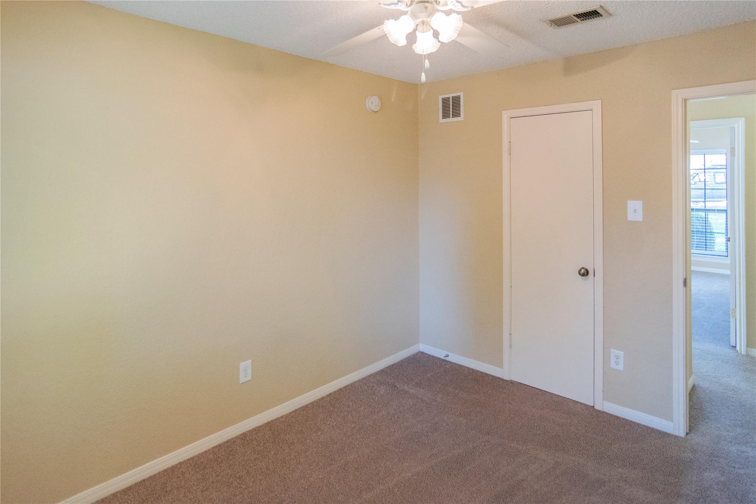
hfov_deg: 90.0
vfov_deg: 67.4
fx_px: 378
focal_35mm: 18
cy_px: 252
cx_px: 378
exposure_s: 1/125
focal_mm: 12
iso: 1100
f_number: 4
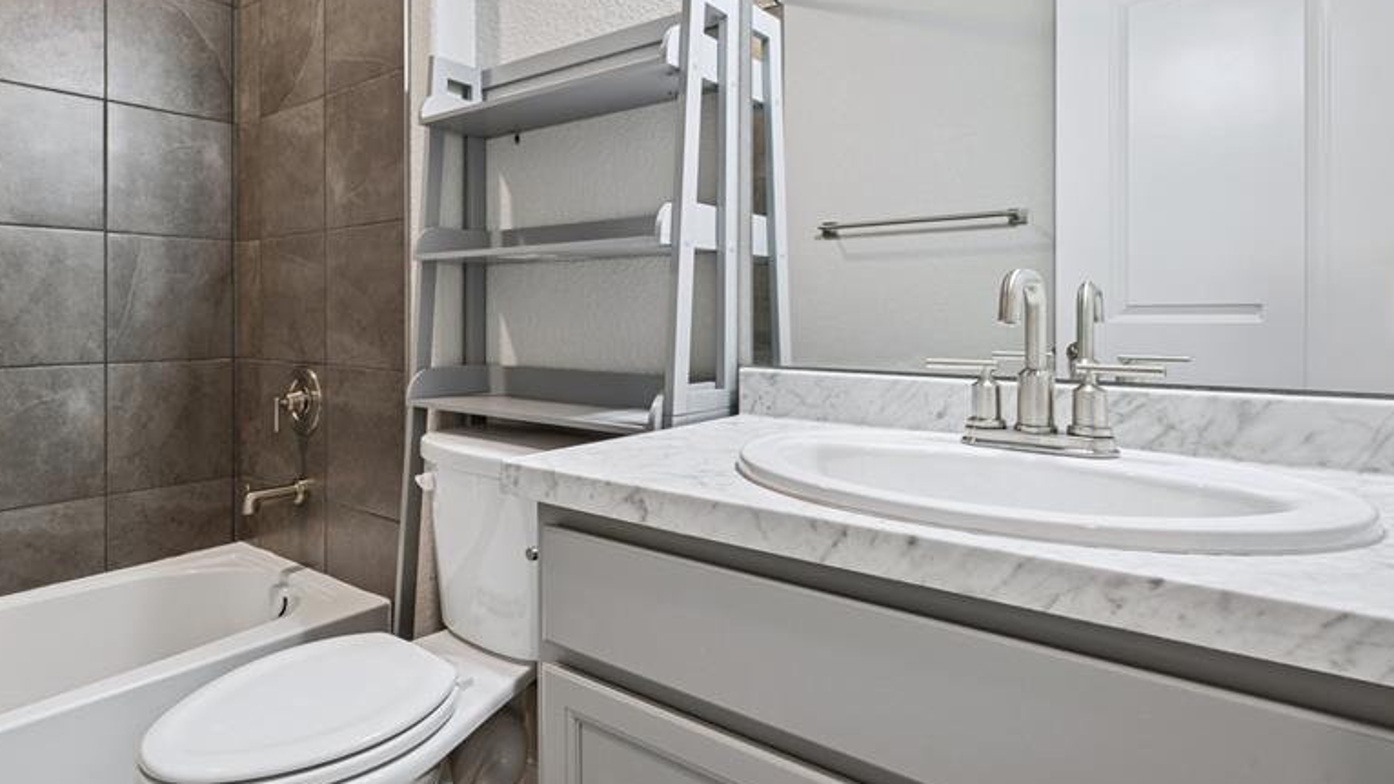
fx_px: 802
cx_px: 540
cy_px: 337
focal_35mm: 22
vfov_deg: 51.9
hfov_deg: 80.7
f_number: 11
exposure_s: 1.3
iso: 100
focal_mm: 15.5
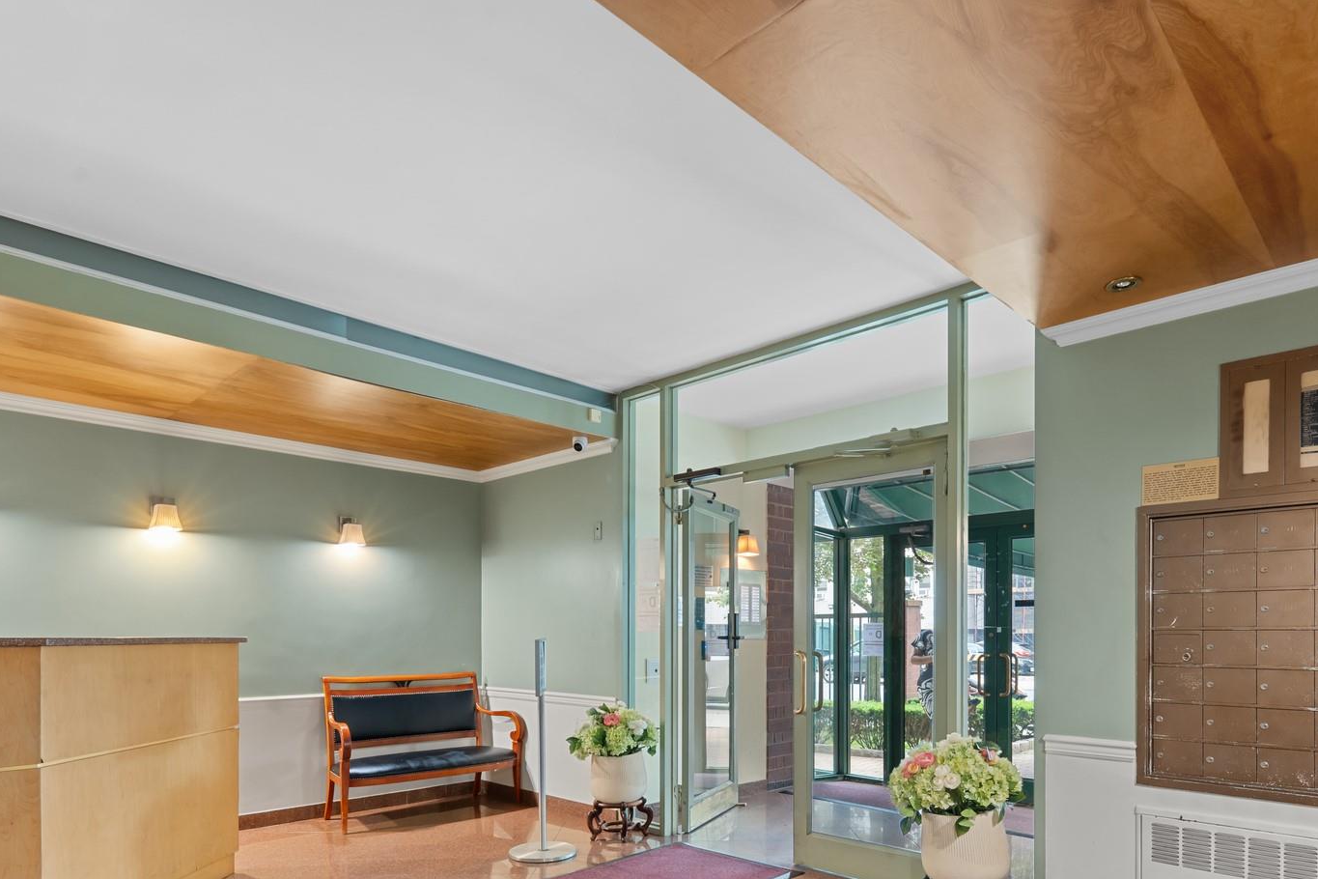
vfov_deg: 57.0
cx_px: 705
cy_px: 643
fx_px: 769
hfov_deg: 81.1
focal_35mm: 21
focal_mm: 14
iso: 800
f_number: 10
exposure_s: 1
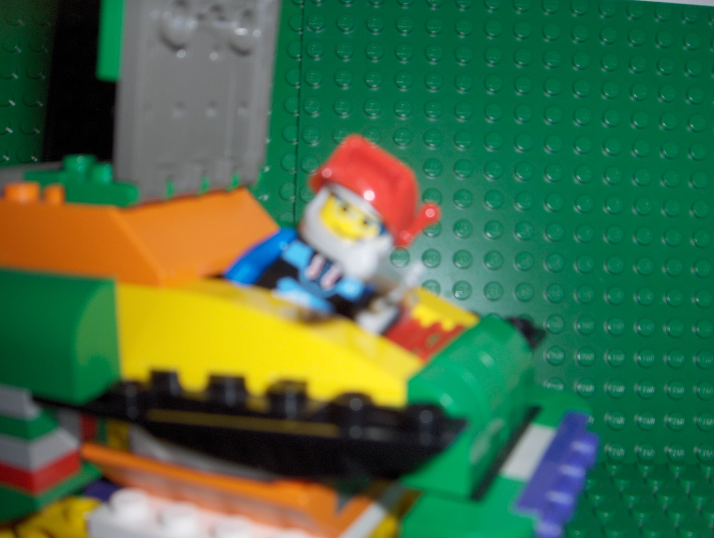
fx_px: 806
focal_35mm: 39
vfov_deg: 36.9
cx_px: 357
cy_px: 269
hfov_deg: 47.8
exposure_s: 1/60
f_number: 4.8
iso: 100
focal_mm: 8
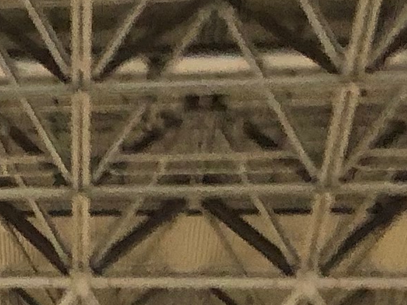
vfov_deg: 7.3
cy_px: 672
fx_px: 2280
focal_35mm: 194
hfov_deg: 8.5
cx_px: -820
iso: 80
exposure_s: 1/17
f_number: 1.8
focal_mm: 4
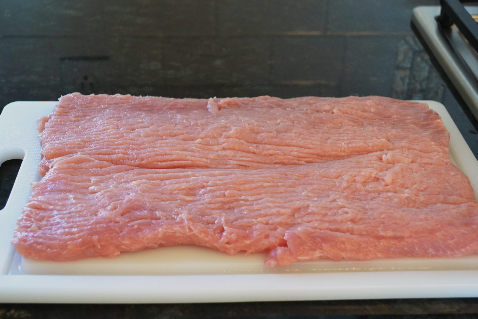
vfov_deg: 25.1
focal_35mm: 54
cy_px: 160
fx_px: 717
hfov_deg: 36.9
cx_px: 239
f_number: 5
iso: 3200
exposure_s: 1/60
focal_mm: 36
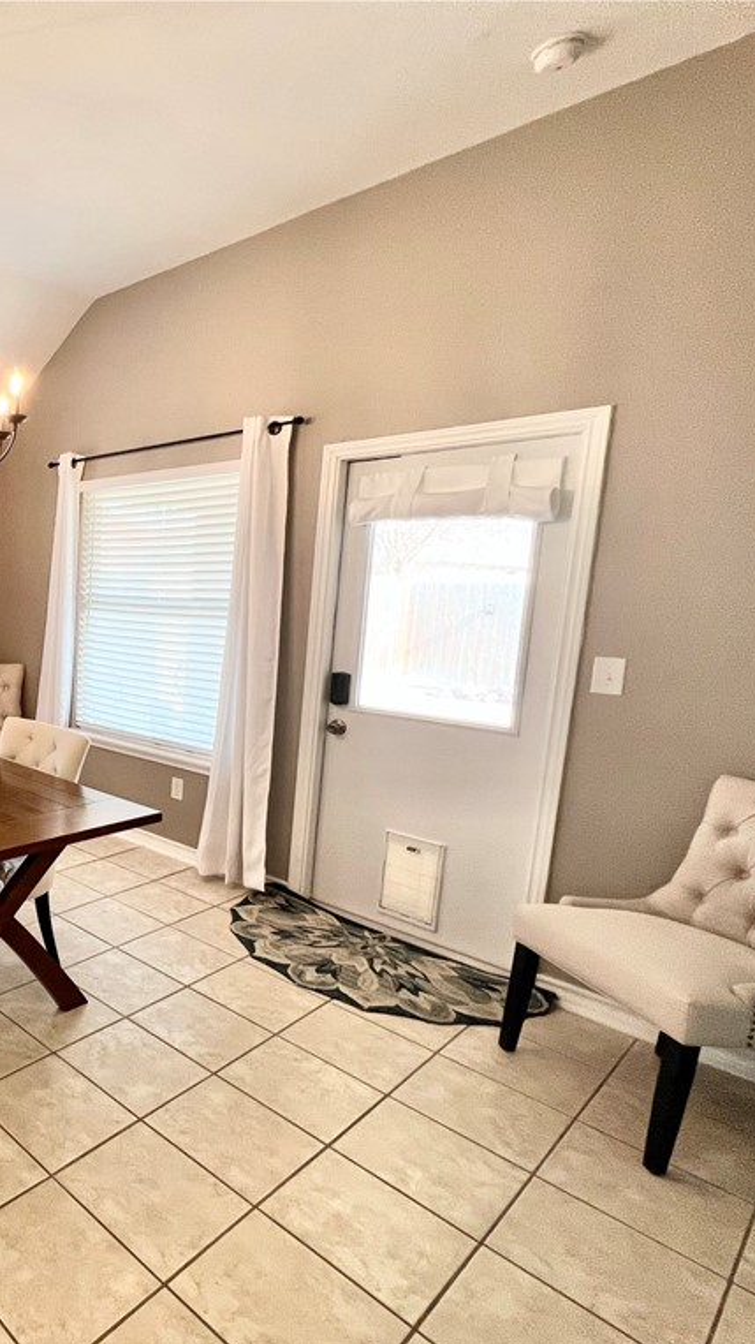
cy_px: 675
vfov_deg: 89.6
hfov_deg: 44.7
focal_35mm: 19
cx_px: -70
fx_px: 676
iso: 125
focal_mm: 1.57
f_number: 1.8
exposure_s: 1/120
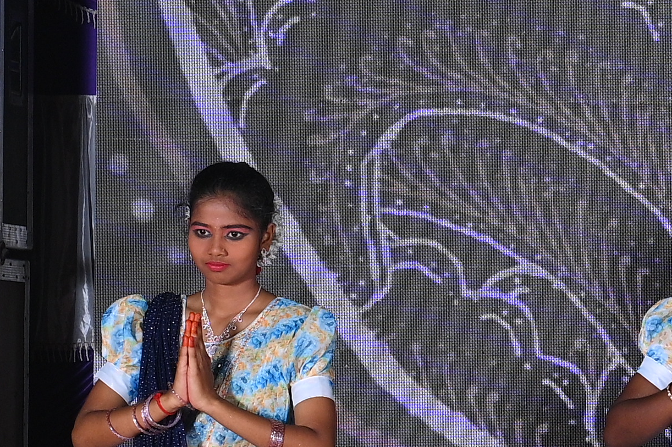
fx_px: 5540
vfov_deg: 4.6
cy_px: 389
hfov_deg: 6.6
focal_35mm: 297
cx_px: 1533
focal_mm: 60
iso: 250
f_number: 6.3
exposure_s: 1/160
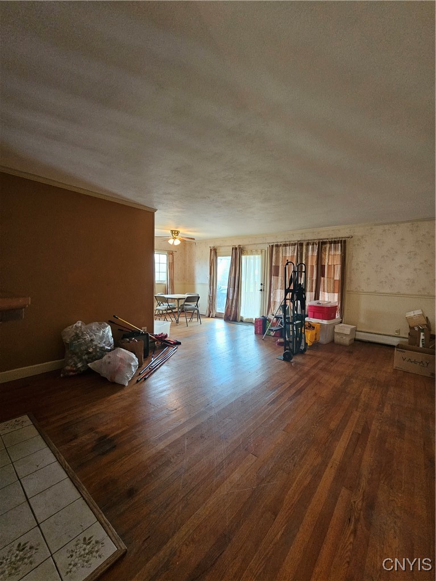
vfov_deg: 106.2
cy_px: 290
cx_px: 218
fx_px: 218
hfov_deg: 89.9
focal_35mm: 13
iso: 500
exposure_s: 1/30
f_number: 2.2
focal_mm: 2.2
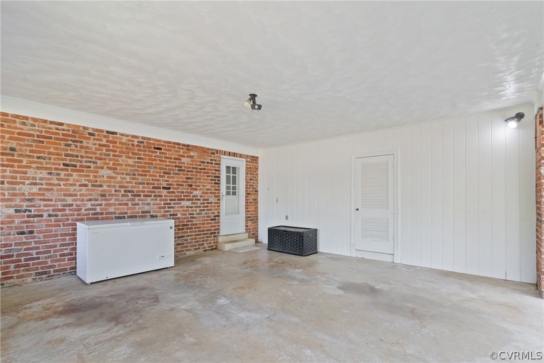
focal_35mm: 17
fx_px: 257
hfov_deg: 93.3
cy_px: 182
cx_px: 272
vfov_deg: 70.4
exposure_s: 1/13
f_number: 8
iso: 640
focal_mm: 17
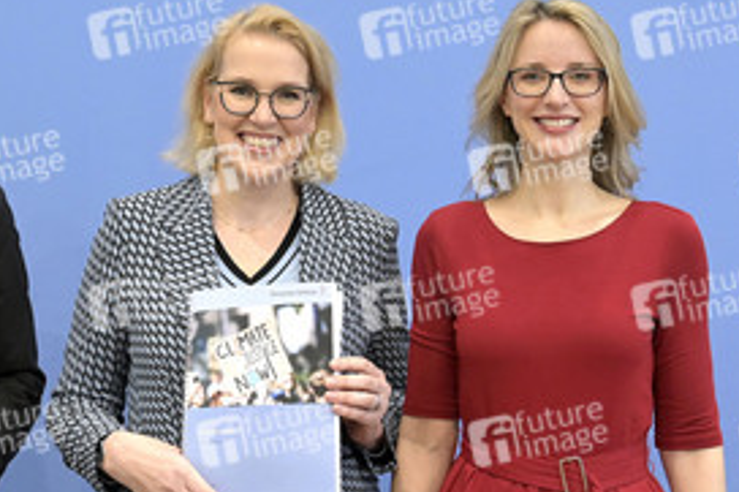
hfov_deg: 31.4
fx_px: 1292
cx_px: 194
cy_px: 367
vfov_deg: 21.4
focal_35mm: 63
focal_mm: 38
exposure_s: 1/400
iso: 4000
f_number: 5
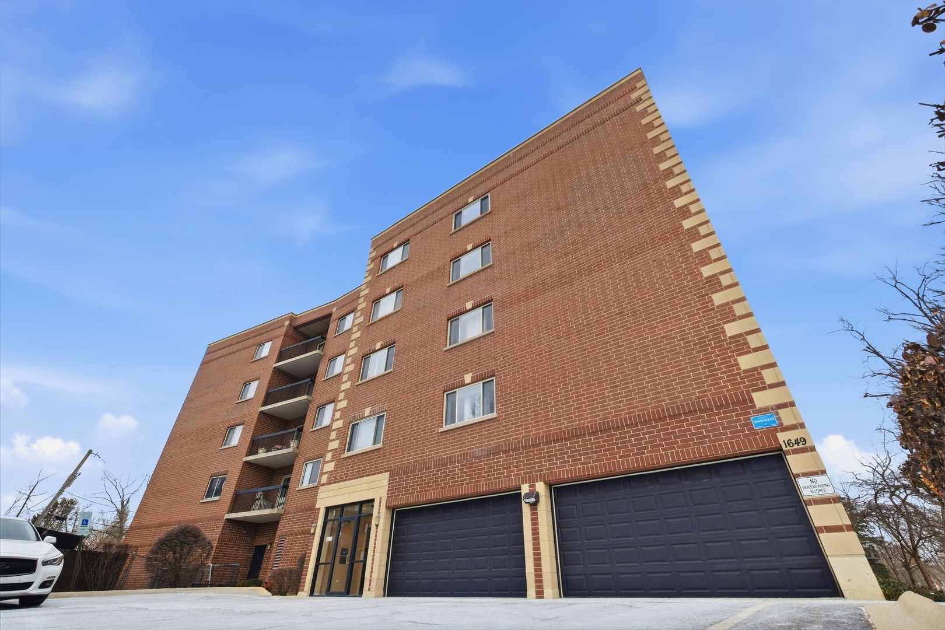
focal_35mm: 15
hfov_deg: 100.4
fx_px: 394
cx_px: 472
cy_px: 315
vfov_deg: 77.3
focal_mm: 10
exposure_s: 1/9000
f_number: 7.1
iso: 1250
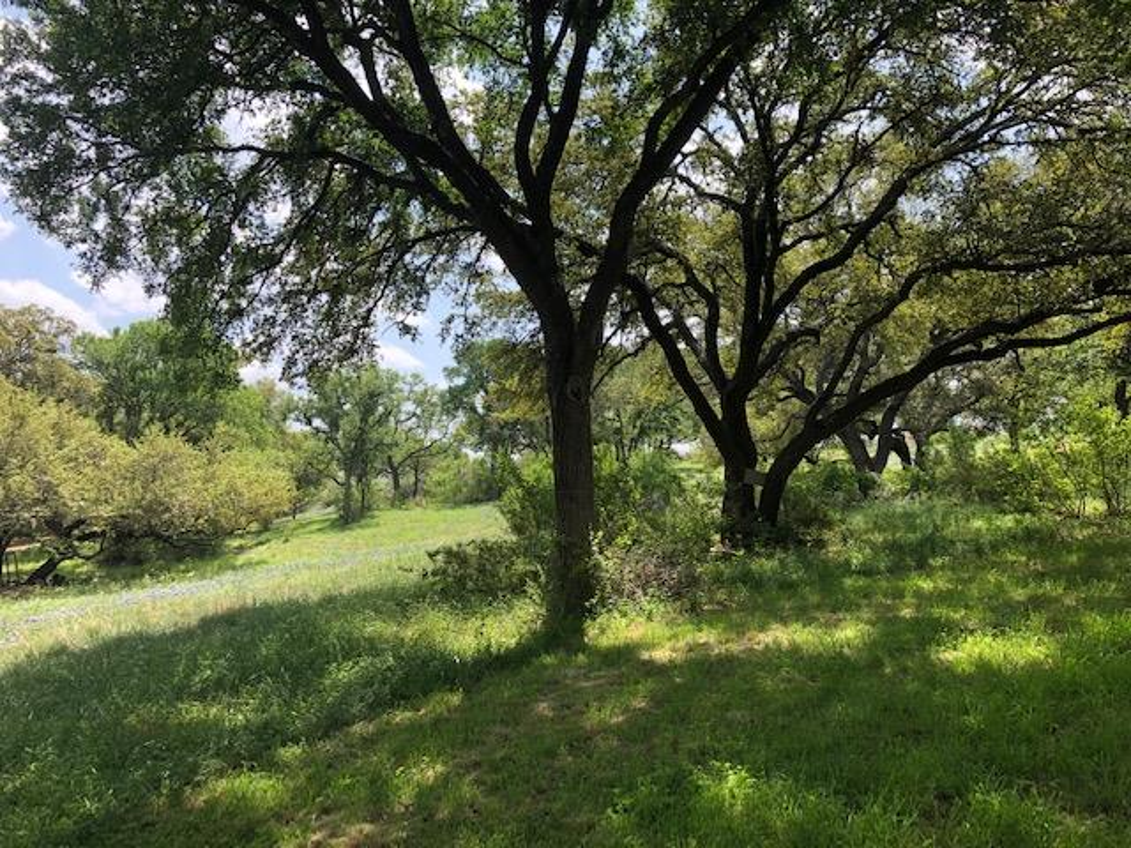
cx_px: 566
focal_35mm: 28
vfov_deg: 49.7
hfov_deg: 63.4
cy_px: 424
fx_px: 915
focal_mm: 3.99
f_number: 1.8
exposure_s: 1/706
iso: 20
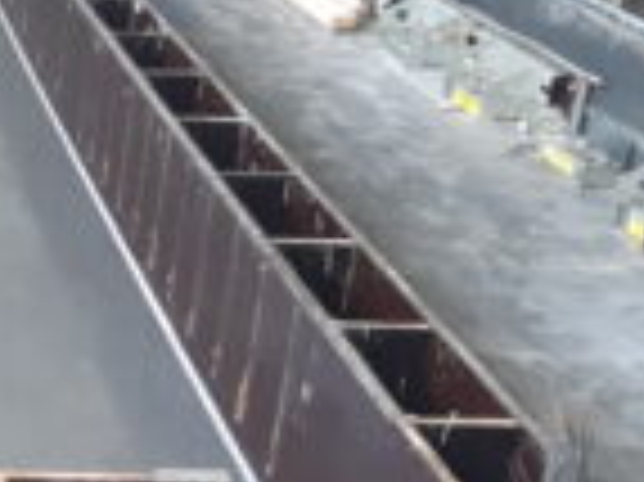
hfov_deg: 19.5
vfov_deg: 16.2
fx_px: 1692
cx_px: -248
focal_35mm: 91
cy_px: 322
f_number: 1.7
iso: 64
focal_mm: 3.93
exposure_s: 1/50
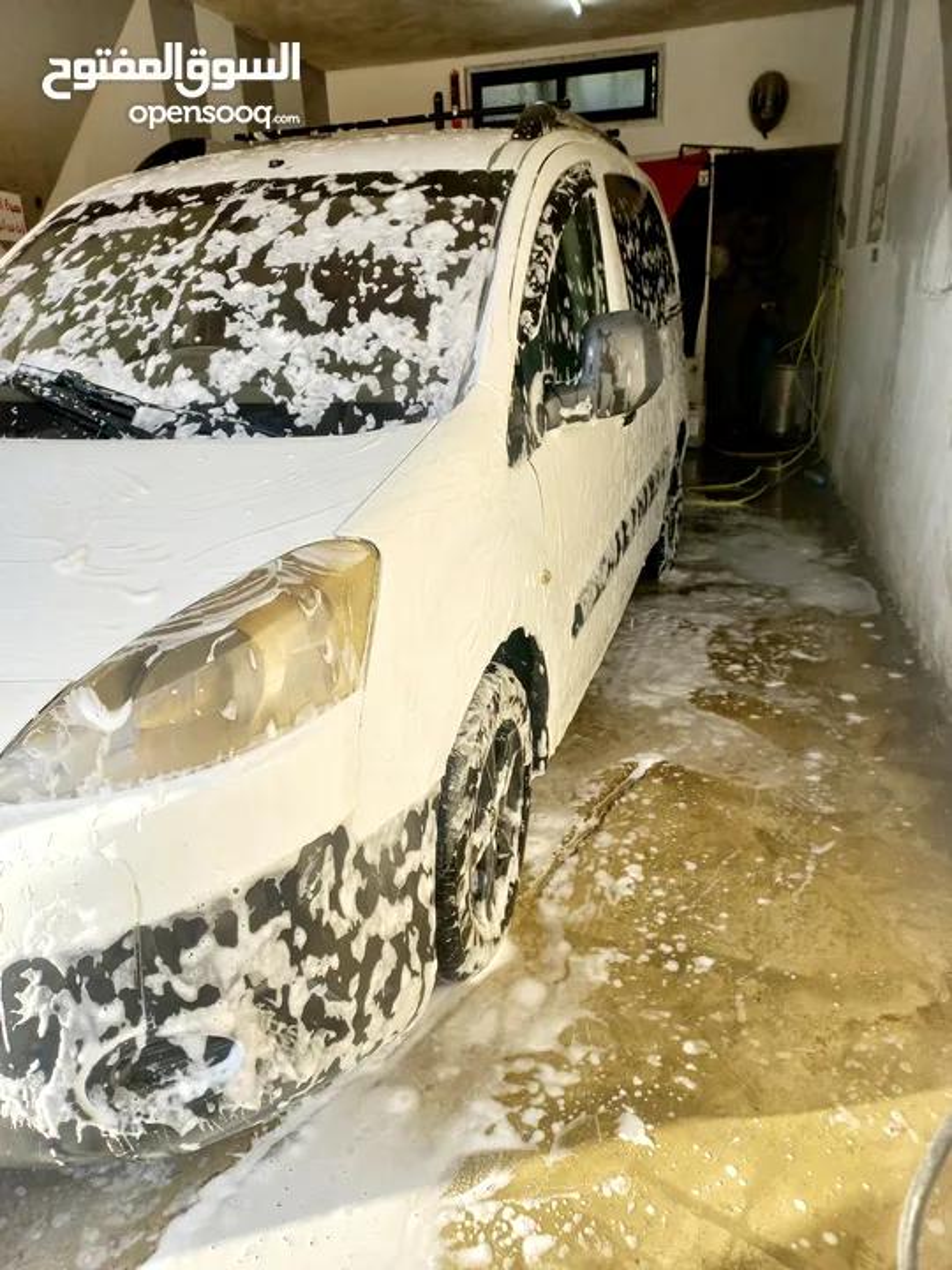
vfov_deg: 69.4
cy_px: 635
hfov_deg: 54.9
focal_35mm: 25
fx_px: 917
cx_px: 476
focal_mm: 4.6
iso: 25
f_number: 1.8
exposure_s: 1/100
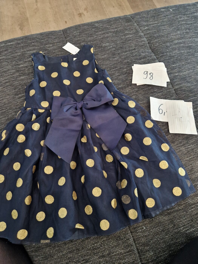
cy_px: 132
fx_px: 175
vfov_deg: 73.9
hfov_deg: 58.9
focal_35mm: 23
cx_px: 99
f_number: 1.8
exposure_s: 1/33
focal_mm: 5.4
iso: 640
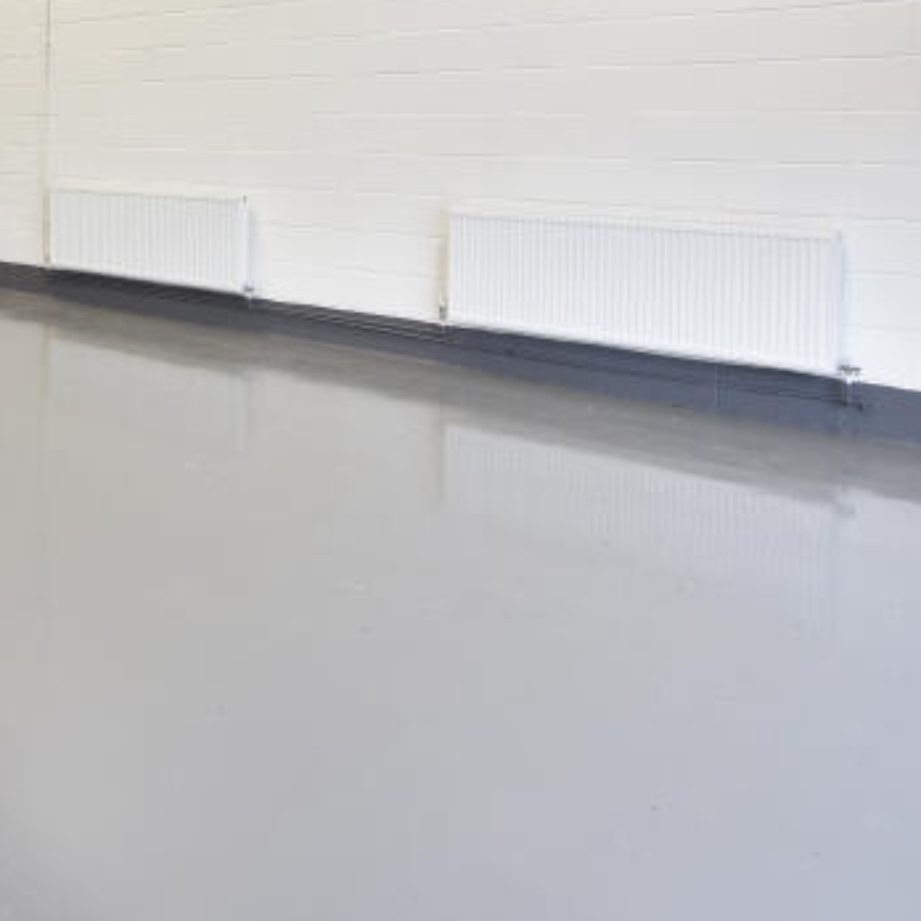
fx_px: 2107
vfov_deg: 24.2
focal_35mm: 70
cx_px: -111
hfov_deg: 23.1
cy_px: 146
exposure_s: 1/800
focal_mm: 10.26
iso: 100
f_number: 4.5
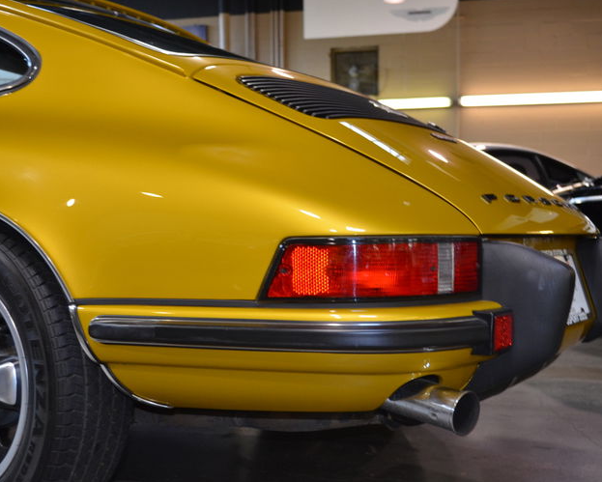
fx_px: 802
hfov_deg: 41.1
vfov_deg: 33.5
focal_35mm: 45
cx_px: 306
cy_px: 243
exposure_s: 1/60
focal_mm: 26
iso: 720
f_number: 4.2
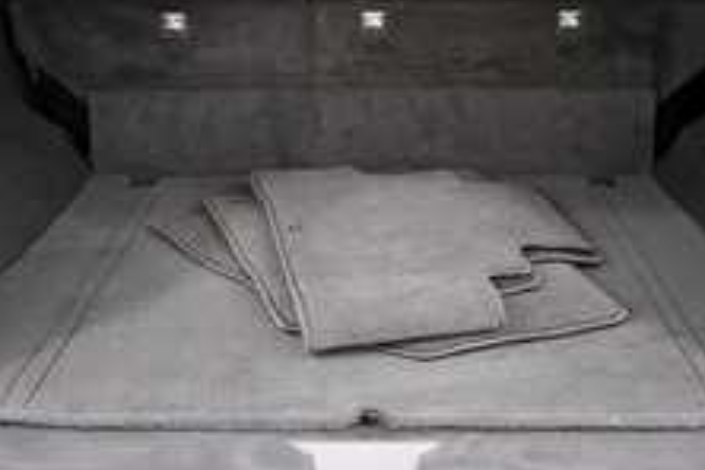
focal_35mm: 54
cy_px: 167
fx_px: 1057
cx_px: 378
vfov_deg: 25.0
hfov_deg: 36.9
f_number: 5.6
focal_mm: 20
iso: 4000
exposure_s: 1/60
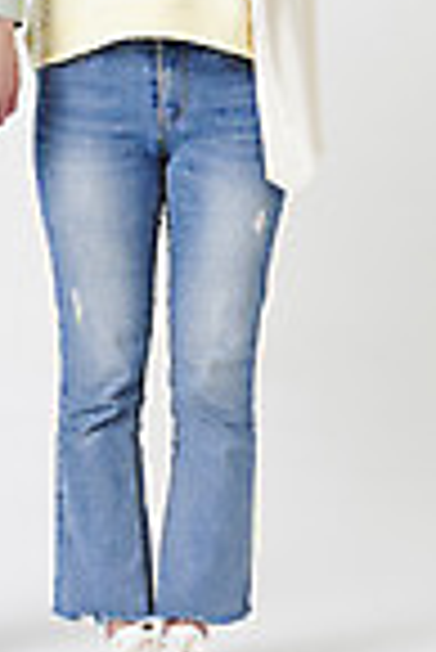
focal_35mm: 193
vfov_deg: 10.5
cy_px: -72
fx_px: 3498
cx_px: -34
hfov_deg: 7.1
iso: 100
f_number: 13
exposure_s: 1/125
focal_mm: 70
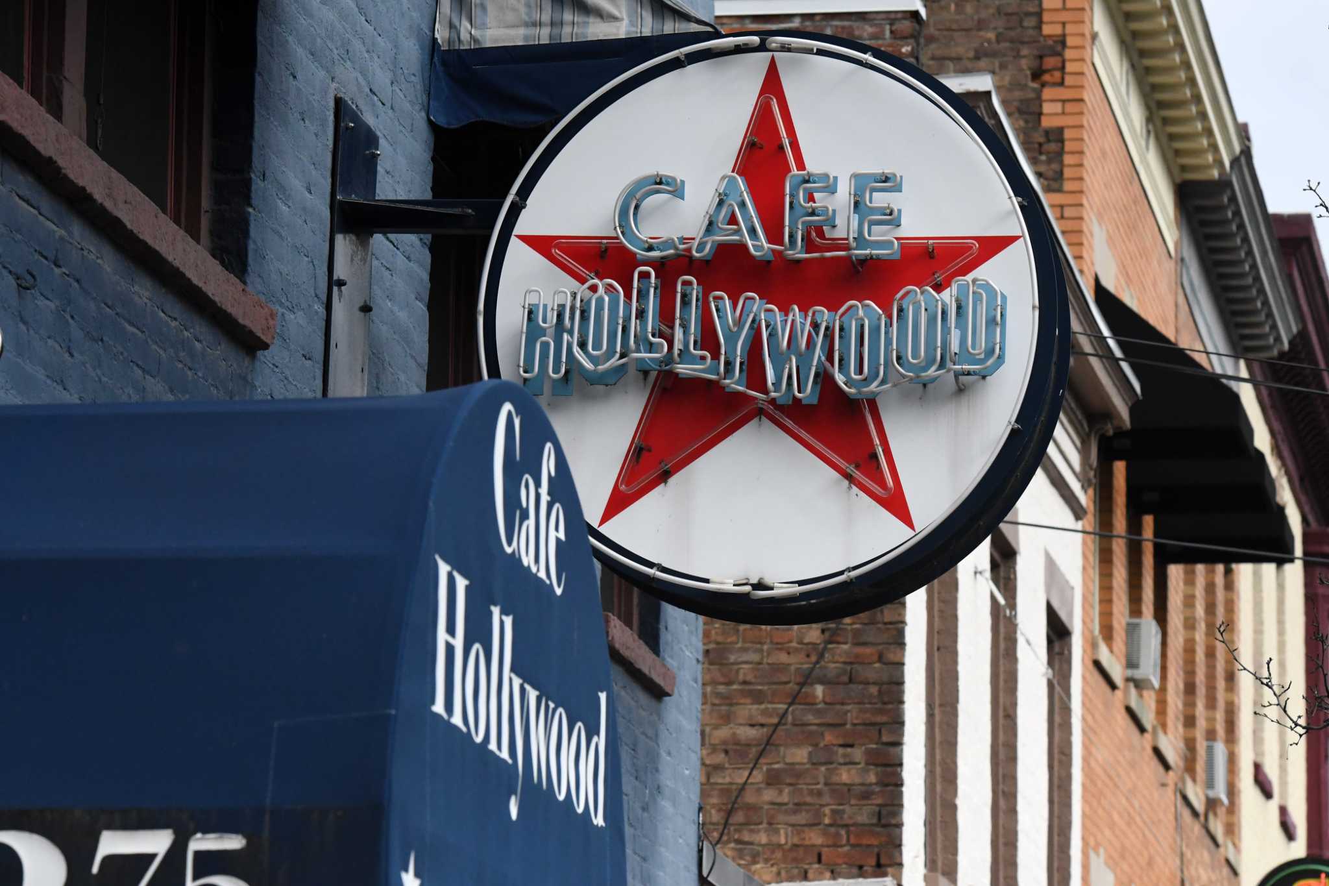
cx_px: 664
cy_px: 443
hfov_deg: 13.4
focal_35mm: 153
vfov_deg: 9.0
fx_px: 5647
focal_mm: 102
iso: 2500
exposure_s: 1/6400
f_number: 7.1
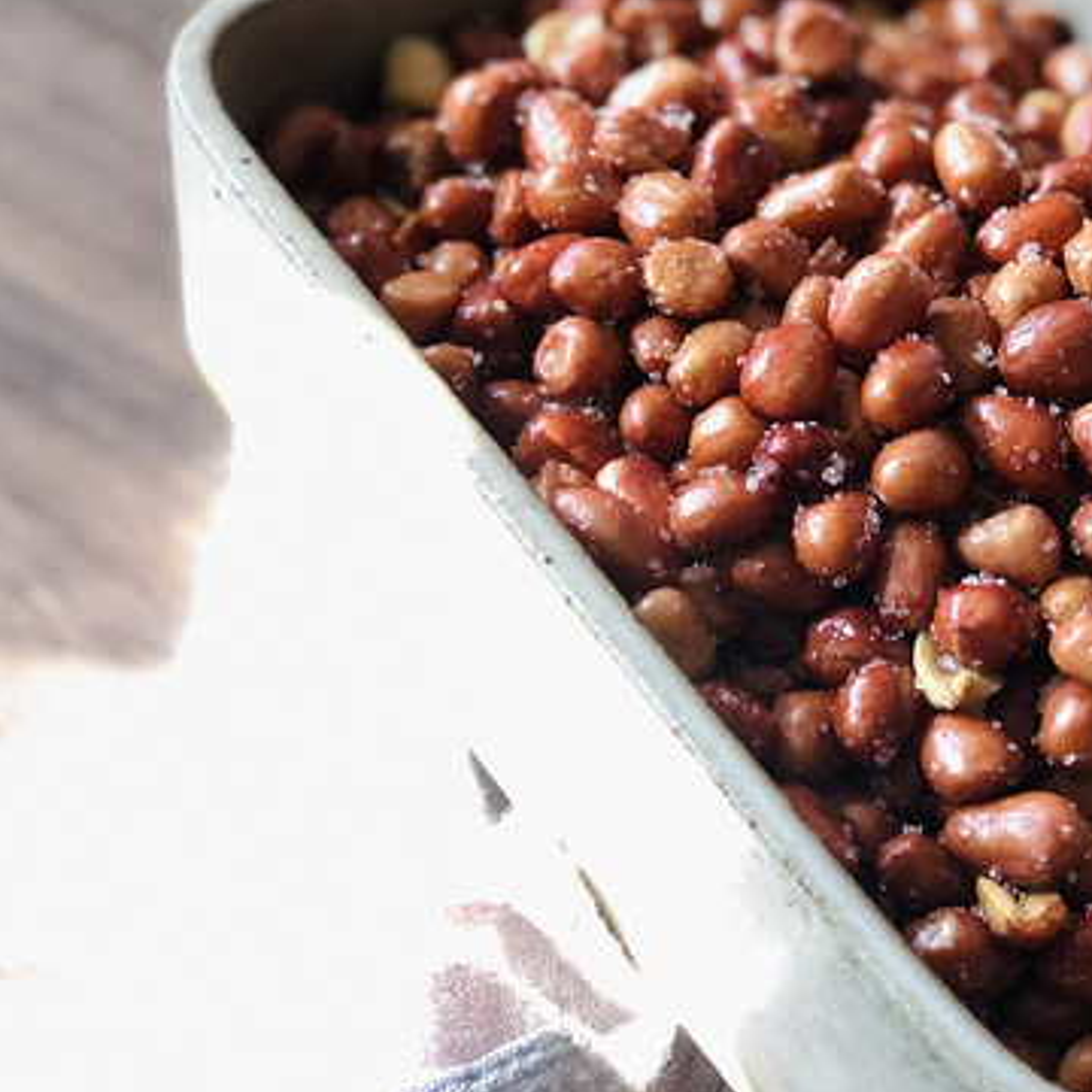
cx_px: 925
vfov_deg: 19.1
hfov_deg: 18.8
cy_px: 458
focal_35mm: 91
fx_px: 3248
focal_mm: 6.6
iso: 125
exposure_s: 1/30
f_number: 2.8
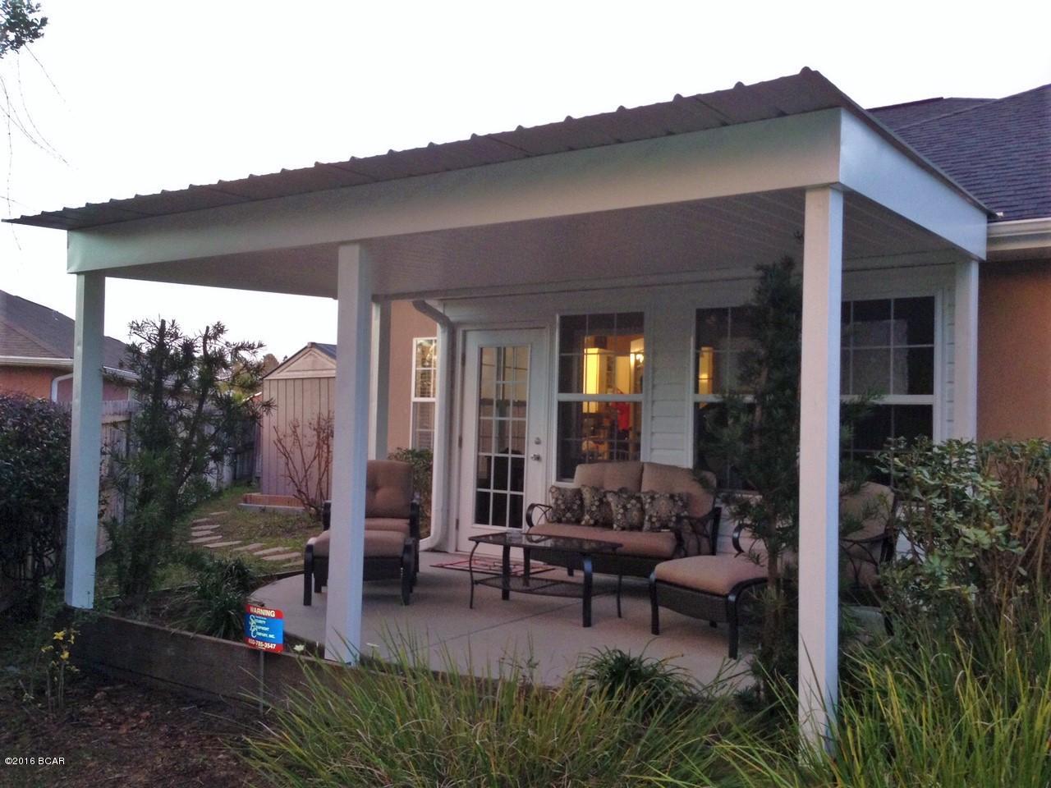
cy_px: 394
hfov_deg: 55.4
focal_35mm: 33
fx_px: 1002
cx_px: 526
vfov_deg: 42.9
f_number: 2.4
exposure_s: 1/20
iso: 200
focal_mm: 4.13
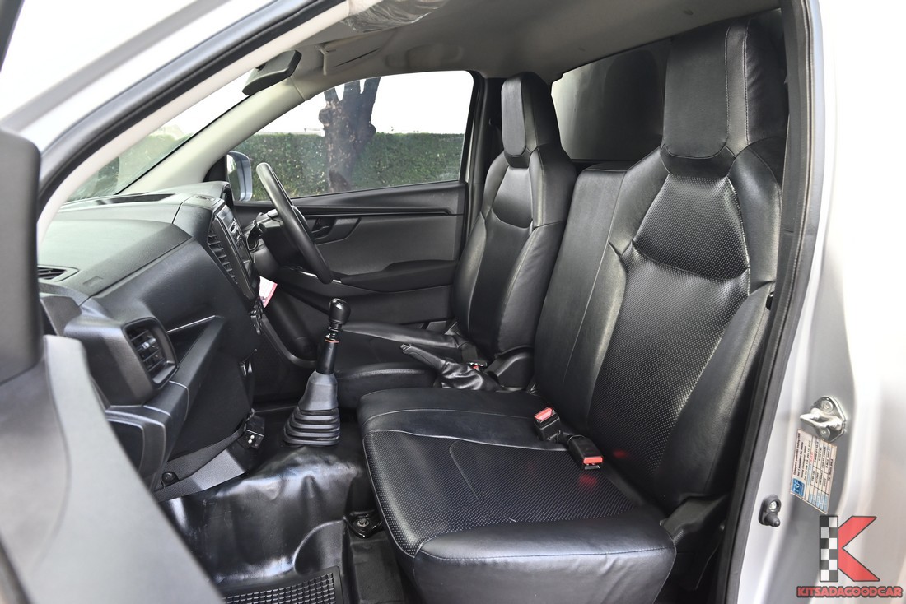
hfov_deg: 73.7
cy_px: 302
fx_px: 604
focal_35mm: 24
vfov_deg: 53.2
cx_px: 453
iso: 1100
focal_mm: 24
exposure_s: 1/90
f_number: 6.7
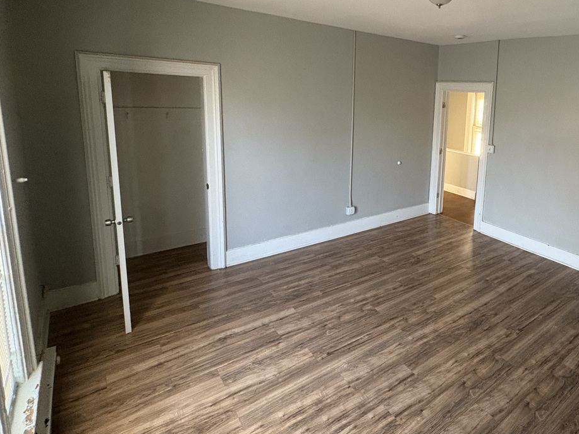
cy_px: 151
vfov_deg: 59.9
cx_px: 424
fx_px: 368
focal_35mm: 22
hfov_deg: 71.9
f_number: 2.2
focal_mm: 2.22
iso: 500
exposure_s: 1/60
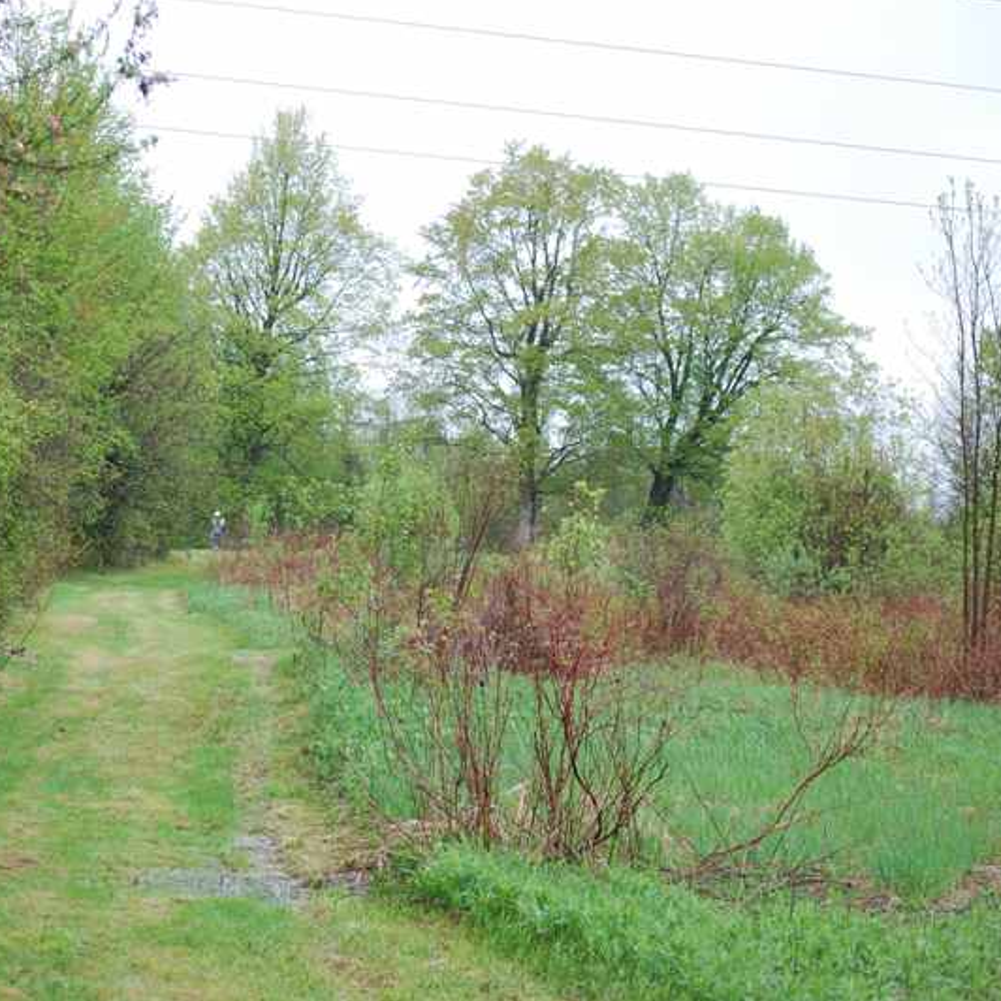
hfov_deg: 16.4
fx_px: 3456
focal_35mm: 106
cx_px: 309
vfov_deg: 16.5
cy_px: 499
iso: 200
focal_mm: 55
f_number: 5
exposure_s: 1/100
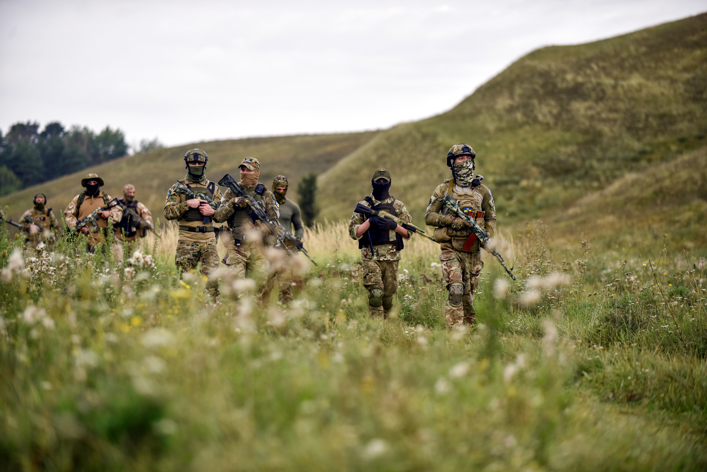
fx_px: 2750
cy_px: 236
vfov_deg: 9.8
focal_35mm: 140
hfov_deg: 14.6
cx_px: 354
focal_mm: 140
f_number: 2.8
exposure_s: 1/2500
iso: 500
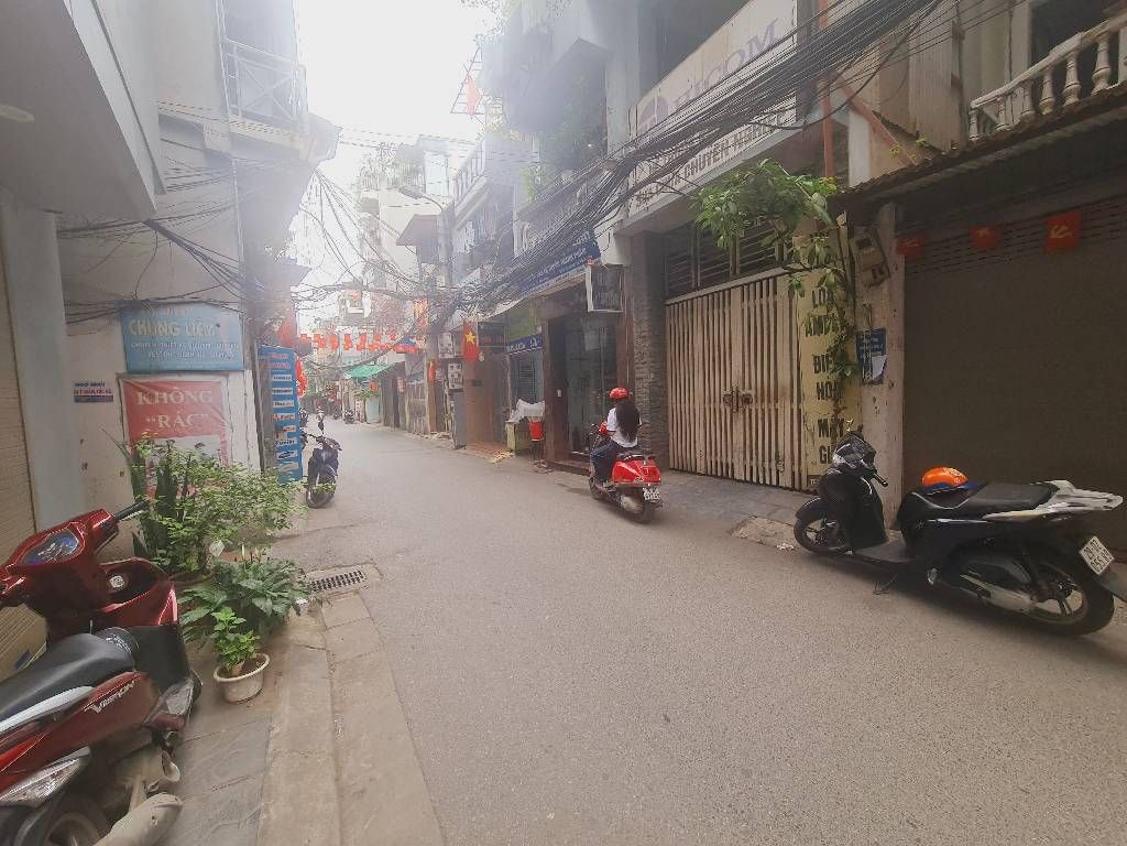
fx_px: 423
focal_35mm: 13
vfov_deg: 89.9
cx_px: 564
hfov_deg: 106.2
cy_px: 423
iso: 64
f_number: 2.2
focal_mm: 2.2
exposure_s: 1/158
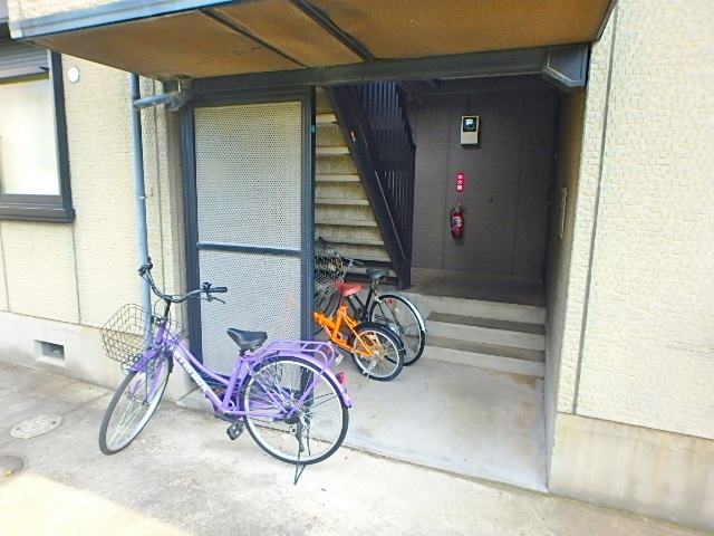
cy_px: 268
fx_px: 433
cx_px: 357
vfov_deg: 63.4
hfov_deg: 79.0
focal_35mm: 21
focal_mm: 3.7
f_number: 3.5
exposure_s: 1/100
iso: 125
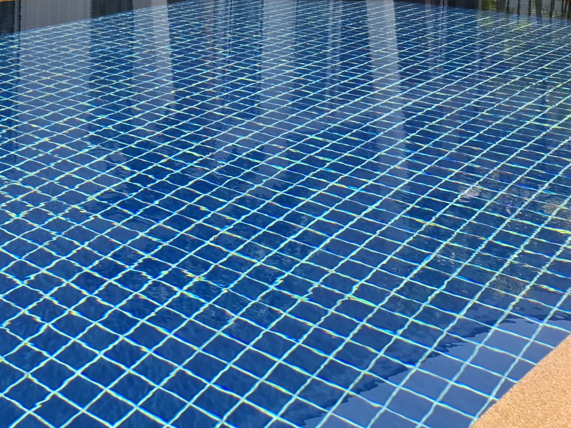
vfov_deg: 21.8
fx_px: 1039
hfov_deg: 28.8
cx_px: 4
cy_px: -66
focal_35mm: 63
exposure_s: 1/986
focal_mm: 5.54
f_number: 1.8
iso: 50
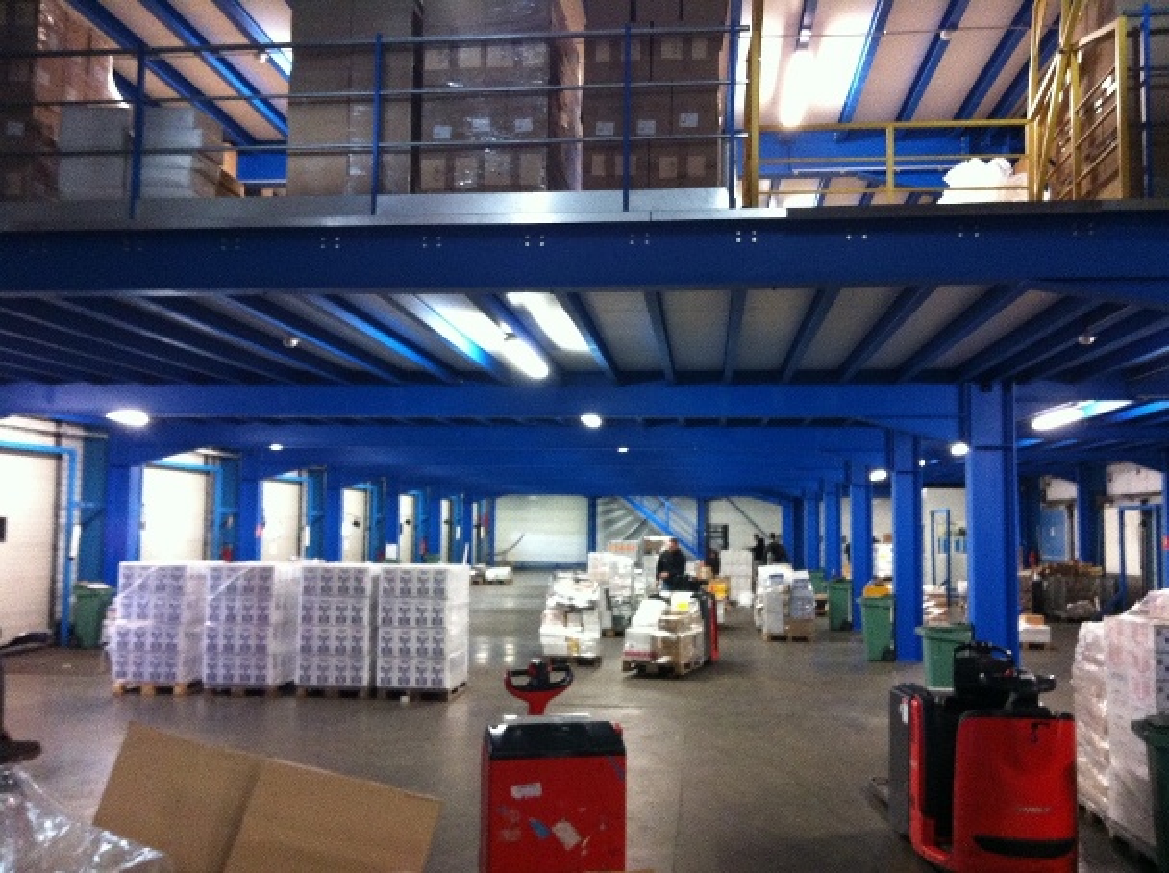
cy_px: 436
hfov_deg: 52.7
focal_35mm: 35
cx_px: 584
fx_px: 1180
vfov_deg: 40.6
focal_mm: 3.85
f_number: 2.8
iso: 320
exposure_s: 1/15
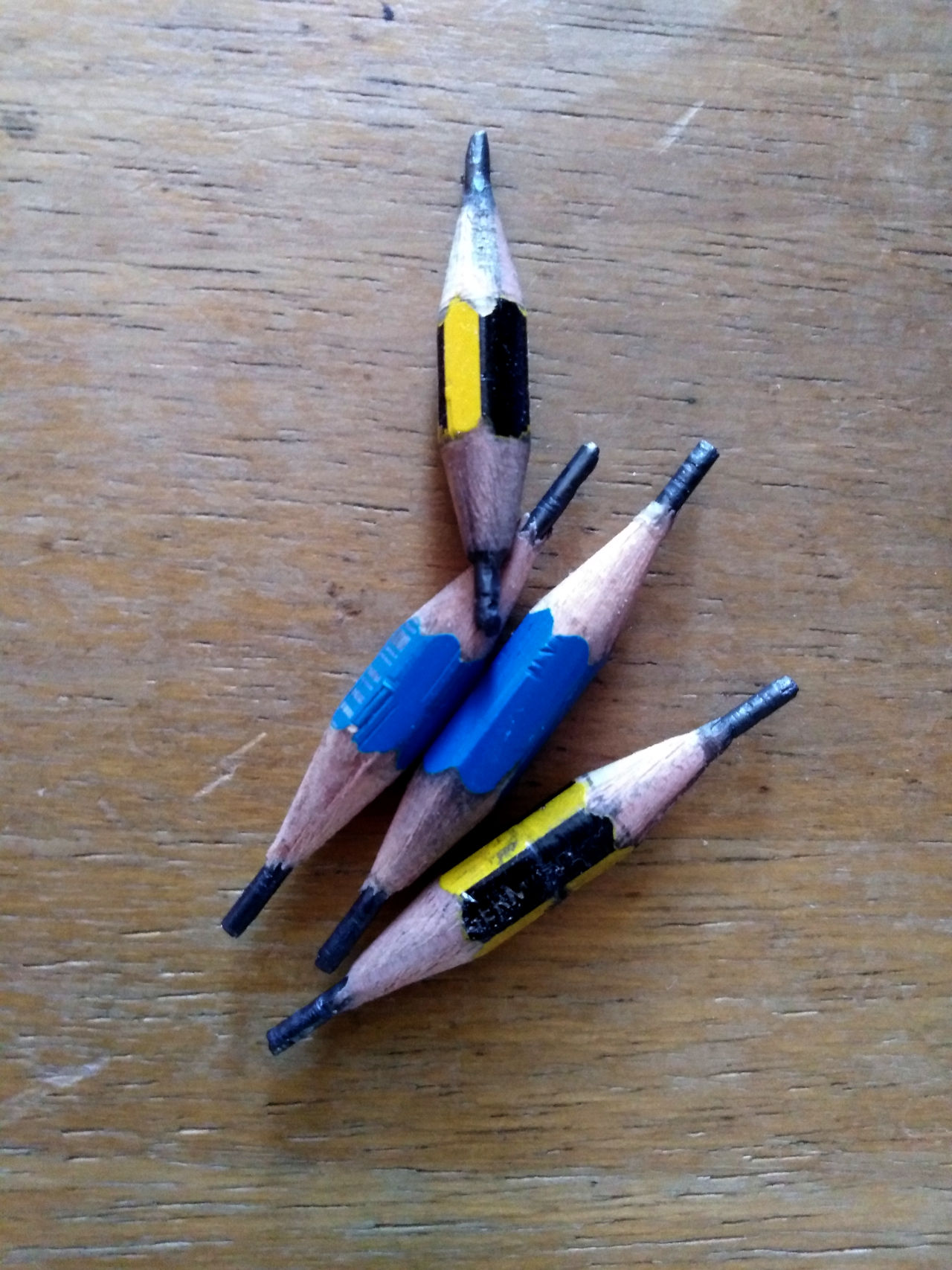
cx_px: 476
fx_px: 954
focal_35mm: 26
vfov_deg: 67.3
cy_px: 635
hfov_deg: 53.1
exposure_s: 1/14.3
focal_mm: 3.46
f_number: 2.2
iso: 747
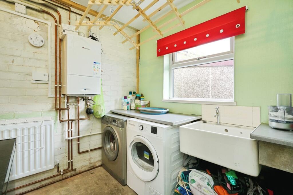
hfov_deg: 96.7
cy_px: 98
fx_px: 130
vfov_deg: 73.8
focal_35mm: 16
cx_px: 146
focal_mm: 16
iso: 2000
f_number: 7.1
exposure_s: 1/125
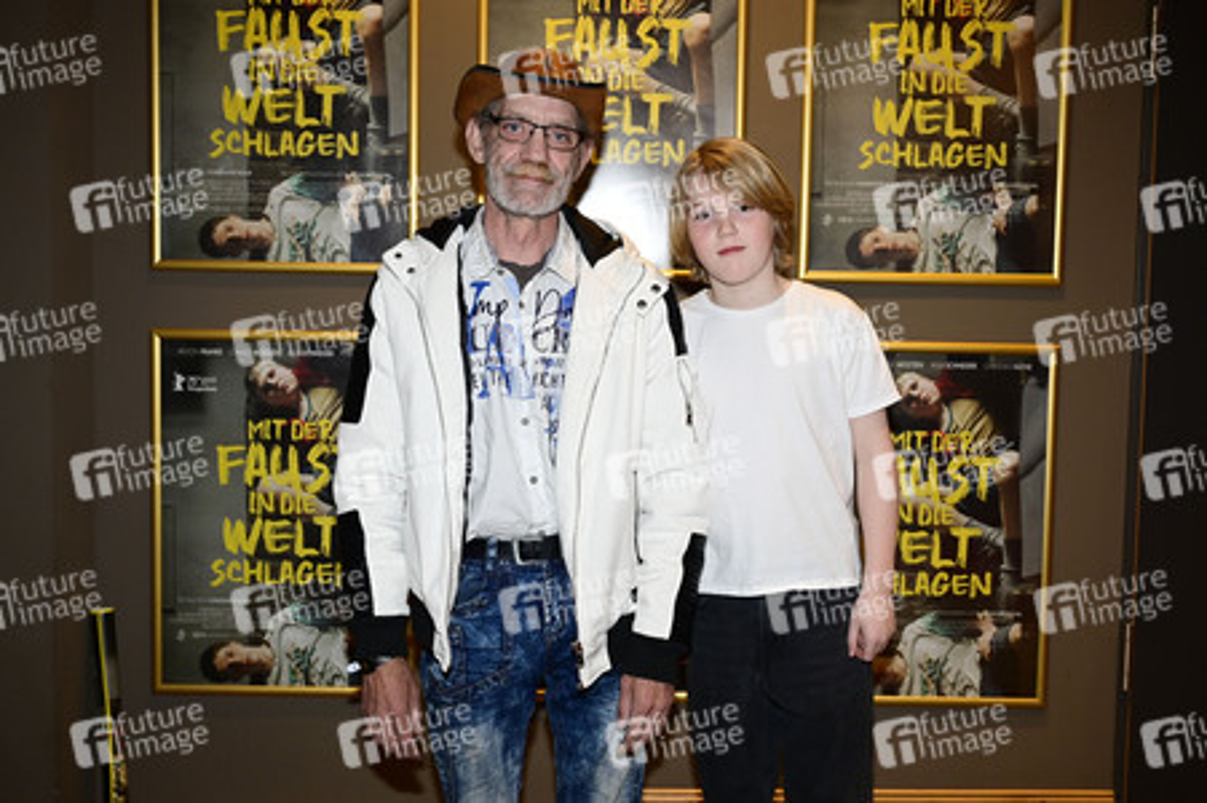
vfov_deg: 42.3
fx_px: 1039
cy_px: 402
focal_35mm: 31
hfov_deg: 60.3
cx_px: 604
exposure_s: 1/200
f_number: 5
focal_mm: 31
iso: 1250
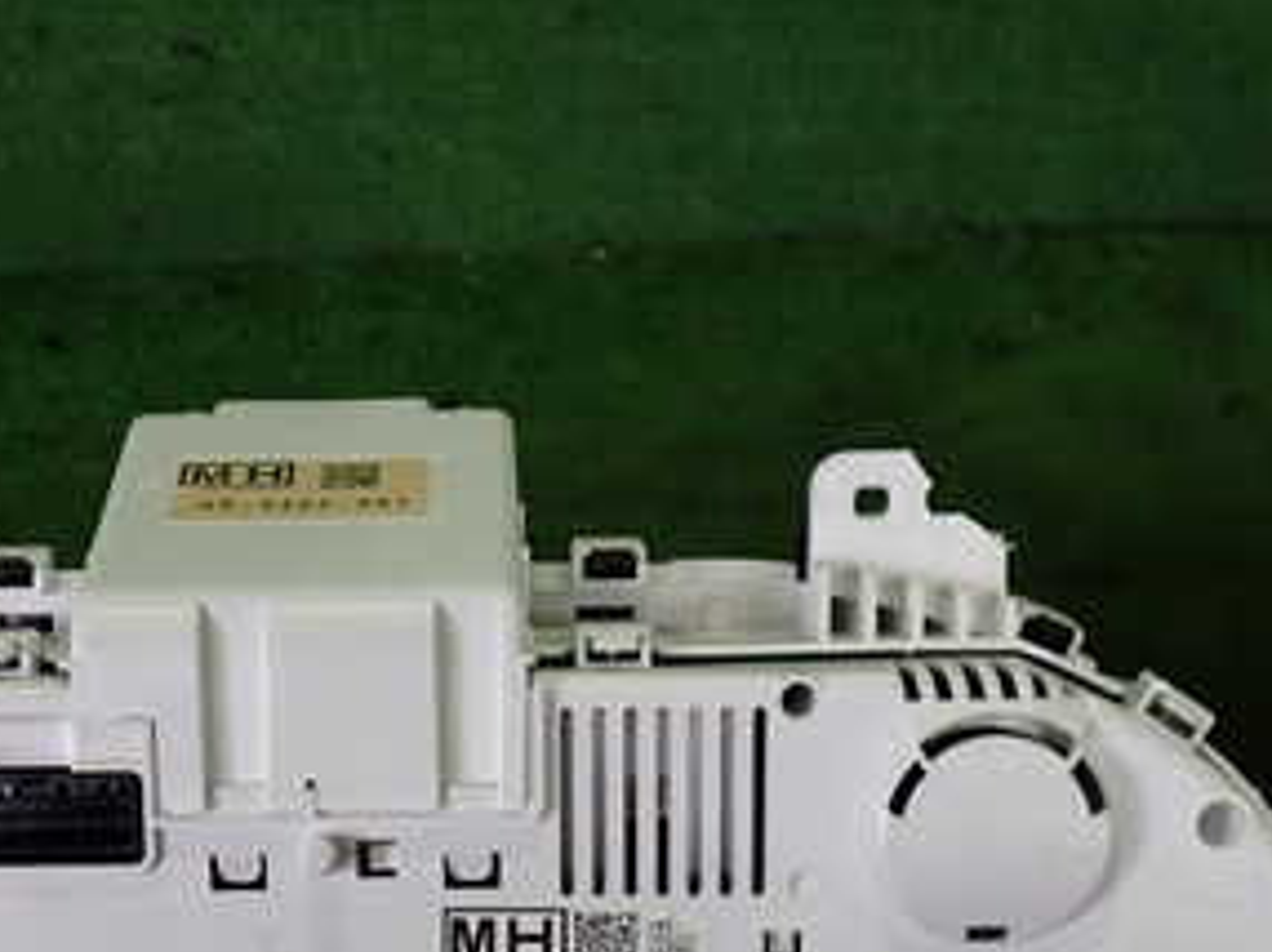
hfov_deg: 30.4
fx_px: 2313
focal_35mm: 63
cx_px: 374
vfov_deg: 22.7
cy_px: 850
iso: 200
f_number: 2.3
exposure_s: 1/100
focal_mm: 5.4
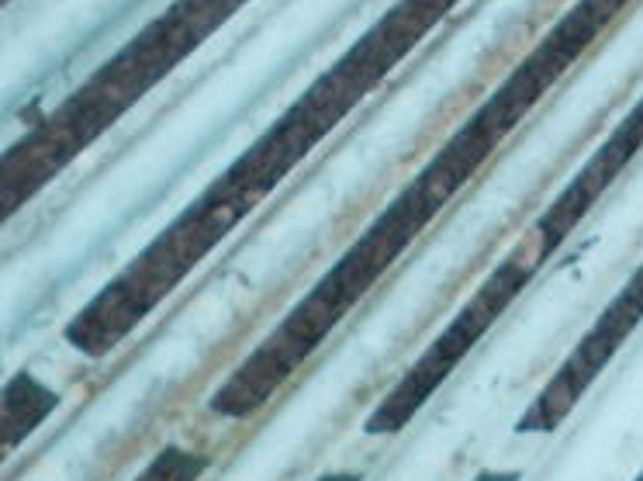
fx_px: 3599
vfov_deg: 7.6
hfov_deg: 10.2
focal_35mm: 194
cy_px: -35
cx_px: 456
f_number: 3.5
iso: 64
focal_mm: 6.3
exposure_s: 1/250
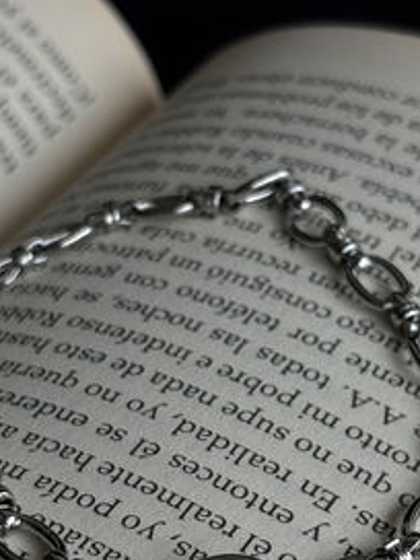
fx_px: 1650
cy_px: 398
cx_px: 194
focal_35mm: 102
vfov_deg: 19.2
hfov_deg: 14.5
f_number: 1.6
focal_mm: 5.96
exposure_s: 1/384
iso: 32
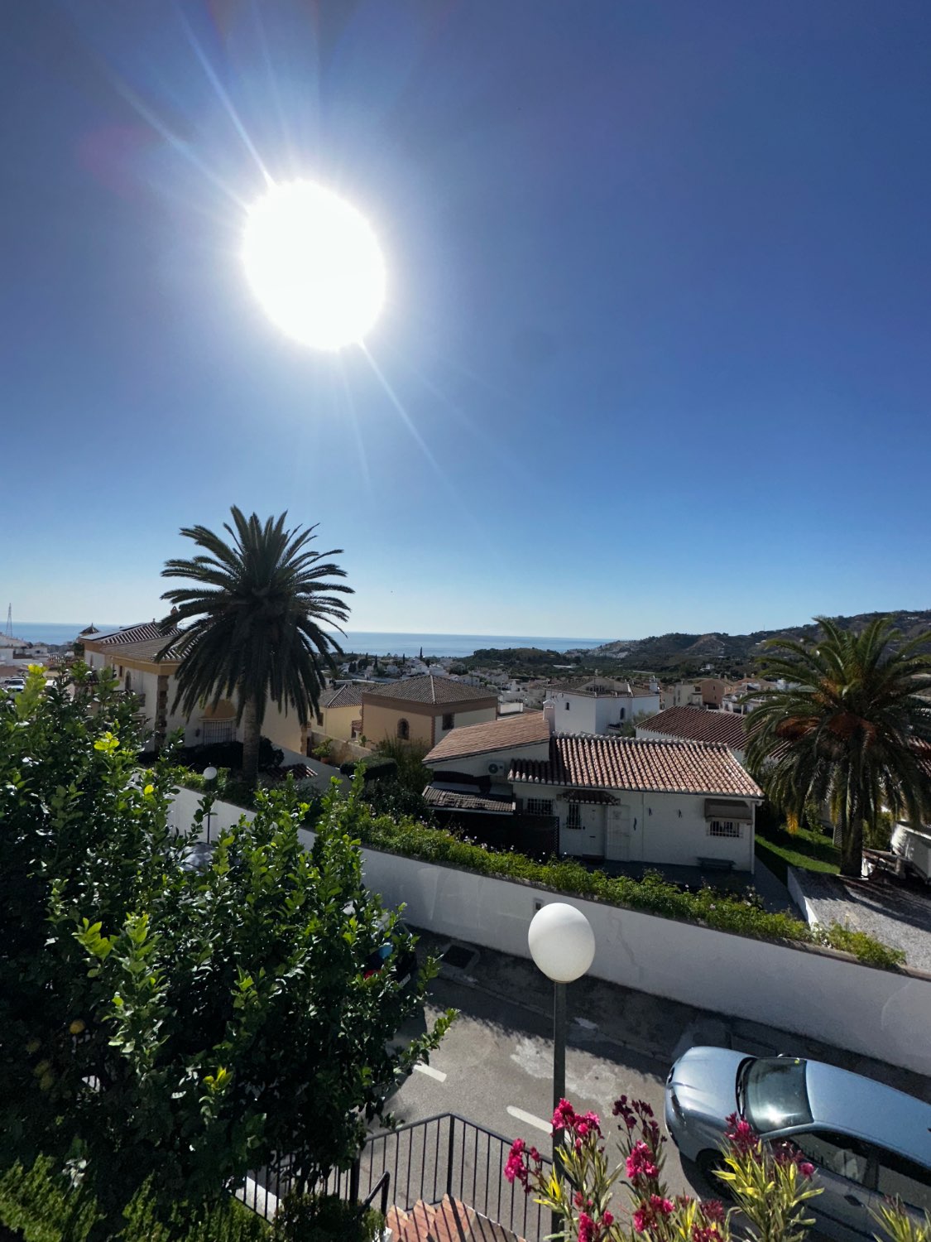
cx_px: 466
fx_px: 502
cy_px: 621
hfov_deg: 85.7
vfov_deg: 102.1
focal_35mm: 14
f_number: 2.2
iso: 50
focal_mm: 2.22
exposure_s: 1/7813
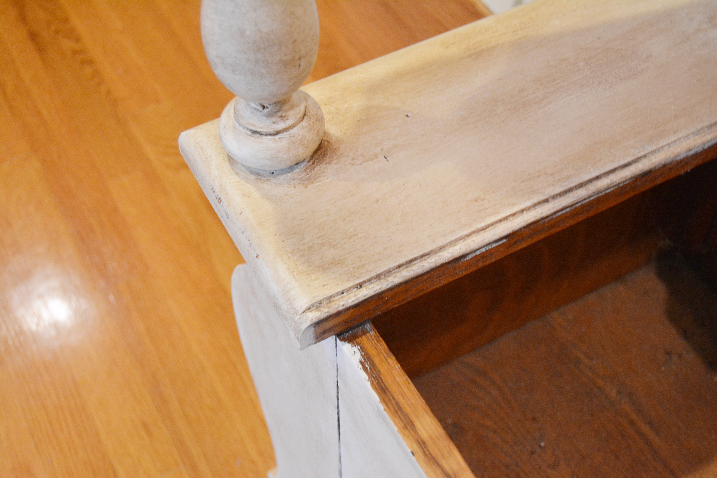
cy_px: 239
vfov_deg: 28.1
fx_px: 956
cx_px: 358
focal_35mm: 48
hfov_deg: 41.1
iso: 1400
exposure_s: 1/30
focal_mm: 32
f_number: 4.5
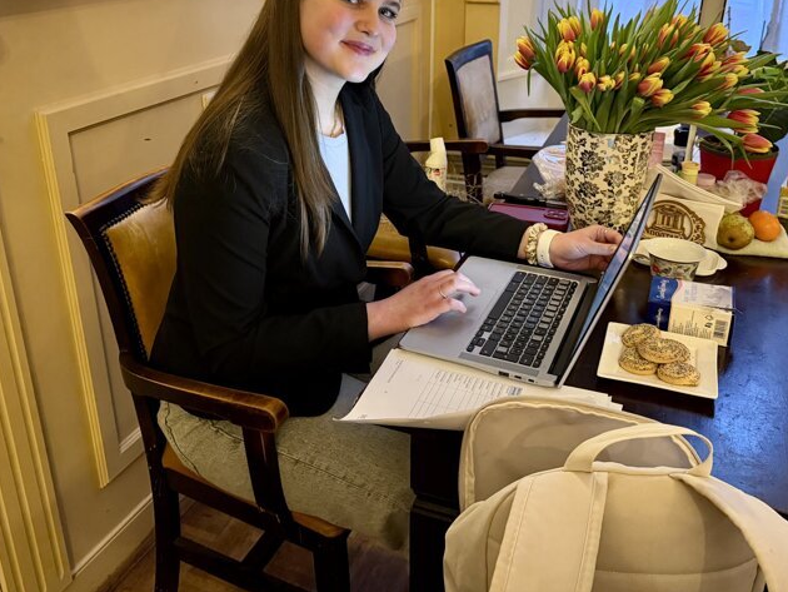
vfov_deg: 42.3
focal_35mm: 33
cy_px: 189
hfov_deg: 55.3
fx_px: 751
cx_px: 389
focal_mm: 6.76
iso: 800
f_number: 1.78
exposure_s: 1/50
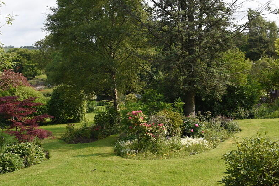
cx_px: 151
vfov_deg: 28.7
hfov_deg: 41.9
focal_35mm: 47
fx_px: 364
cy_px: 89
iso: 400
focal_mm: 36
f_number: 6.3
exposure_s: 1/1000
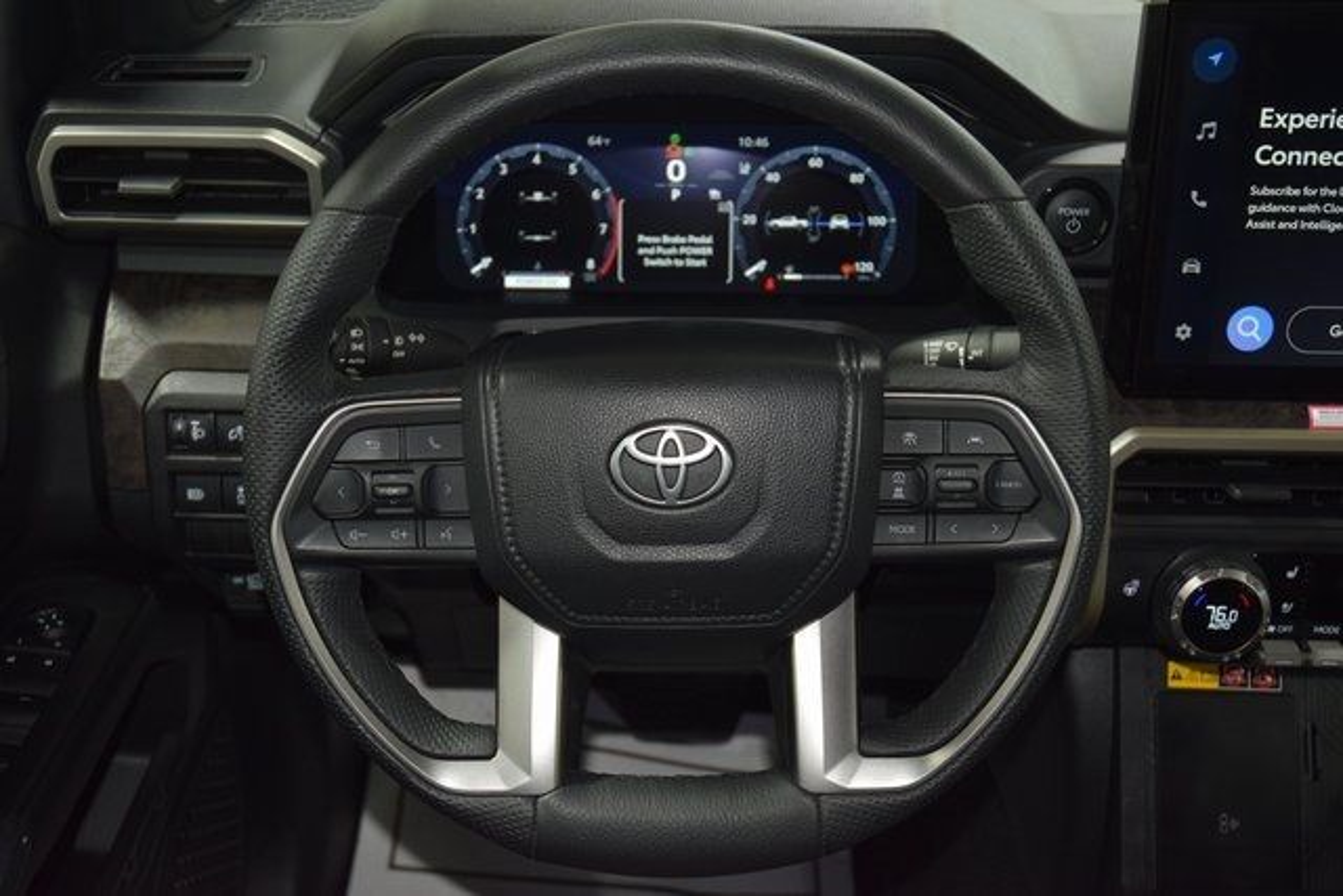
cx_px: 672
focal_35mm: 44
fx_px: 1623
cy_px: 448
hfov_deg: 45.0
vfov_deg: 30.9
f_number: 3.8
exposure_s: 1/30
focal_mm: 29
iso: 1100
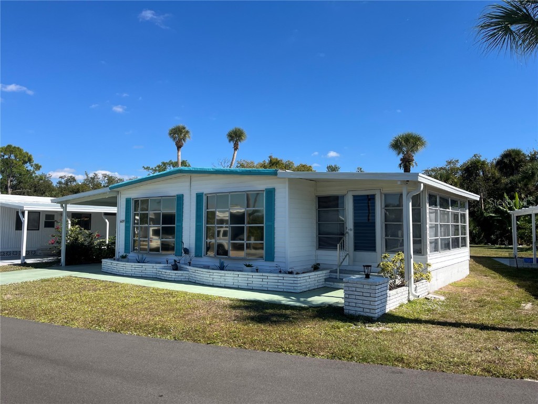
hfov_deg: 67.3
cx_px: 269
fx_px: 404
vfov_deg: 53.1
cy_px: 202
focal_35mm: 26
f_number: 1.6
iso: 50
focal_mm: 5.1
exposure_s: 1/3215
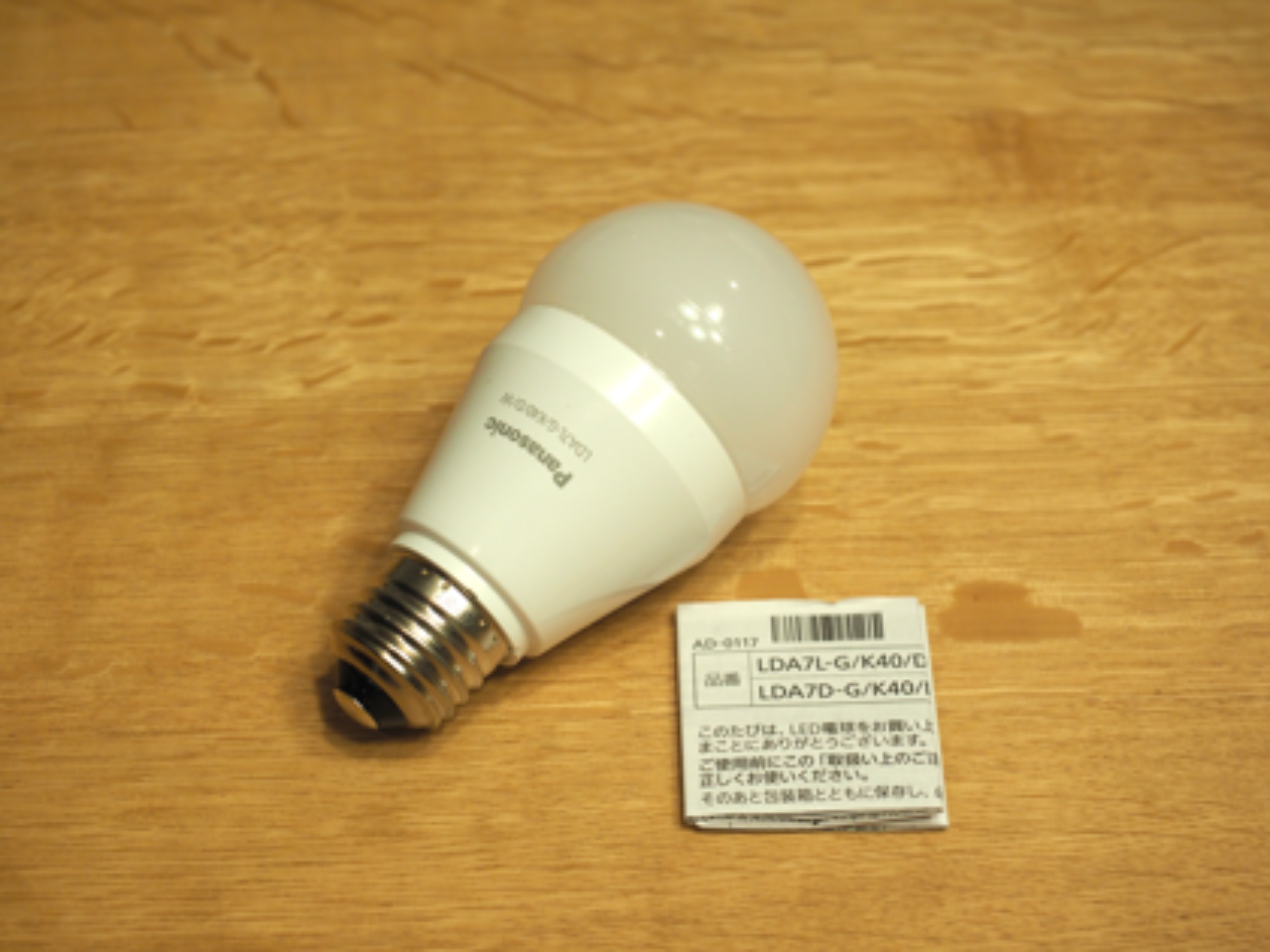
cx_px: 635
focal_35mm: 80
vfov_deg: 18.4
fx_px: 2935
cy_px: 476
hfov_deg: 24.4
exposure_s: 1/80
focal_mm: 40
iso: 400
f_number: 4
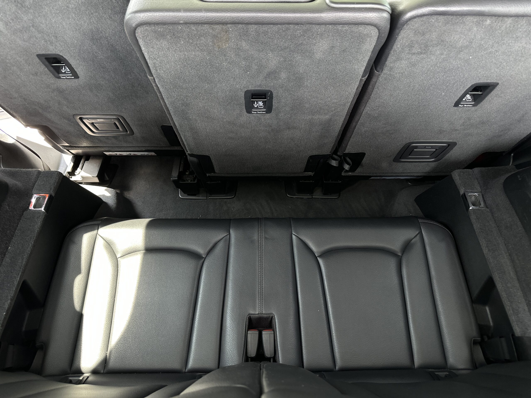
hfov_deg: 71.6
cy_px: 199
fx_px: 368
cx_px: 266
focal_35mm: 24
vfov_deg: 56.8
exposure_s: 1/61
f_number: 1.78
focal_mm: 6.86
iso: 250
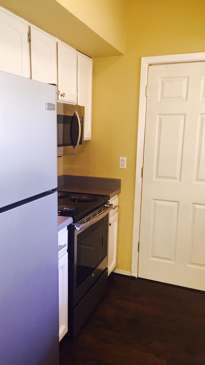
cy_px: 185
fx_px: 309
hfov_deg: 36.5
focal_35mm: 32
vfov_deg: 61.0
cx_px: 80
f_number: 2.2
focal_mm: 4.15
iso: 100
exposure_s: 1/30
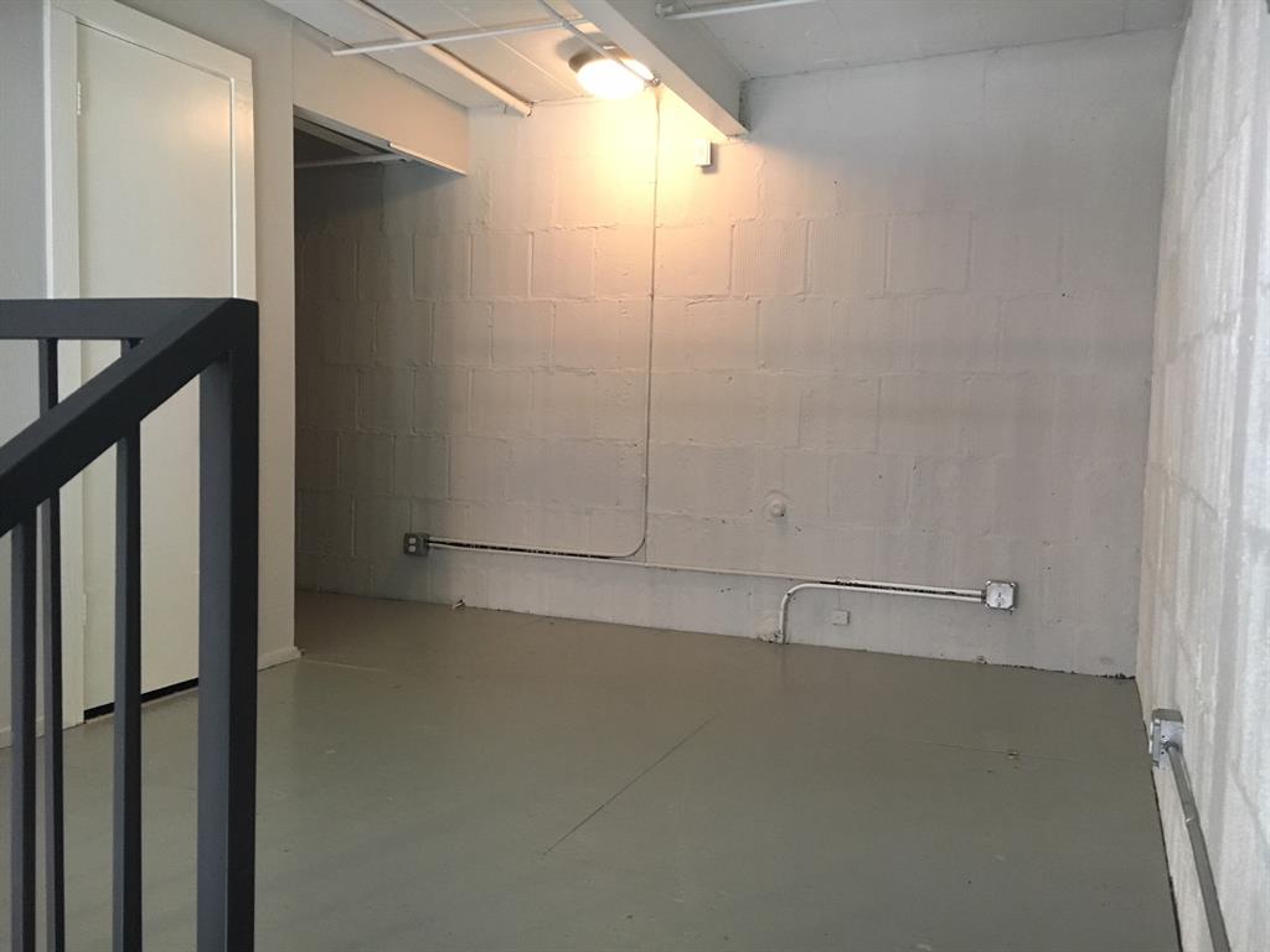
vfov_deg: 48.2
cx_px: 635
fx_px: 1064
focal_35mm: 29
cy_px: 476
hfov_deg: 61.7
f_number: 2.2
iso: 200
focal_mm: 4.15
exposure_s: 1/17
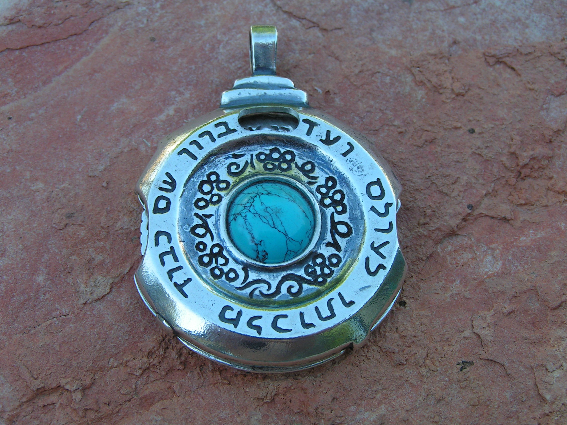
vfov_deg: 21.9
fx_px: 1097
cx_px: 284
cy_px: 212
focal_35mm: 67
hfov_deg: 29.0
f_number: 5
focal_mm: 11.1
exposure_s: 1/80
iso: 50
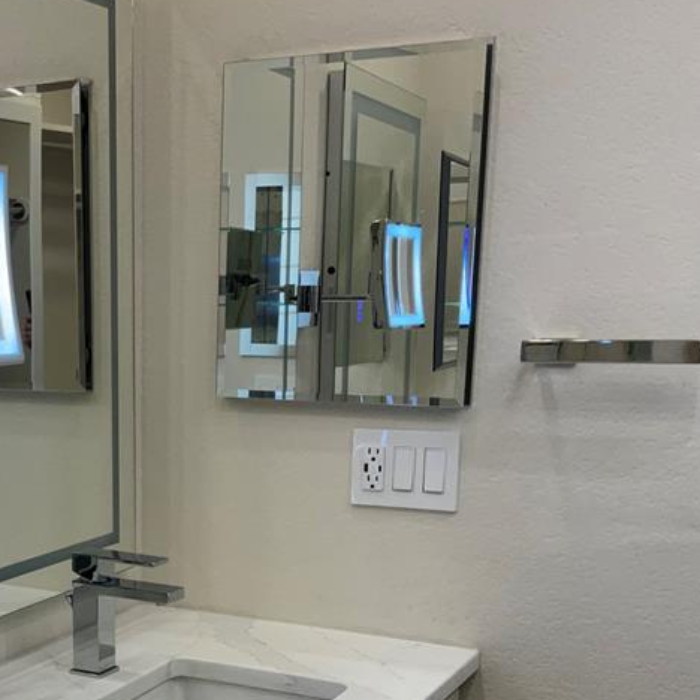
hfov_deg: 29.7
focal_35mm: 56
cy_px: 554
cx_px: 118
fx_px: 1281
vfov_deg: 29.9
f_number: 1.8
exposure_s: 1/120
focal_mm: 3
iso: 50
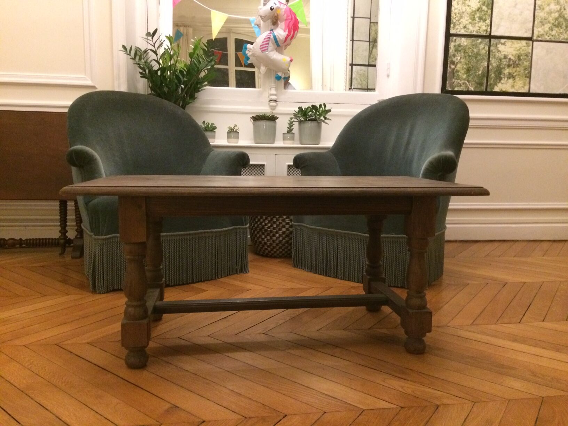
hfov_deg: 61.7
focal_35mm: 29
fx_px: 476
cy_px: 213
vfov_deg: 48.2
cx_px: 284
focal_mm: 4.15
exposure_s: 1/17
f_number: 2.2
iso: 500
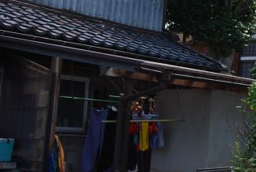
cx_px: 403
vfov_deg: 15.7
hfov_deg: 19.7
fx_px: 620
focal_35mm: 87
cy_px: 34
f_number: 5.6
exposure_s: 1/125
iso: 100
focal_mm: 18
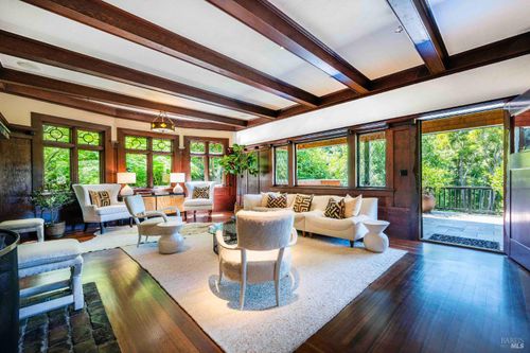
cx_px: 265
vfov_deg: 81.2
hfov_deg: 104.3
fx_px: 206
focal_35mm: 14
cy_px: 176
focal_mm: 14
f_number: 9
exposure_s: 1/2.5
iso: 250
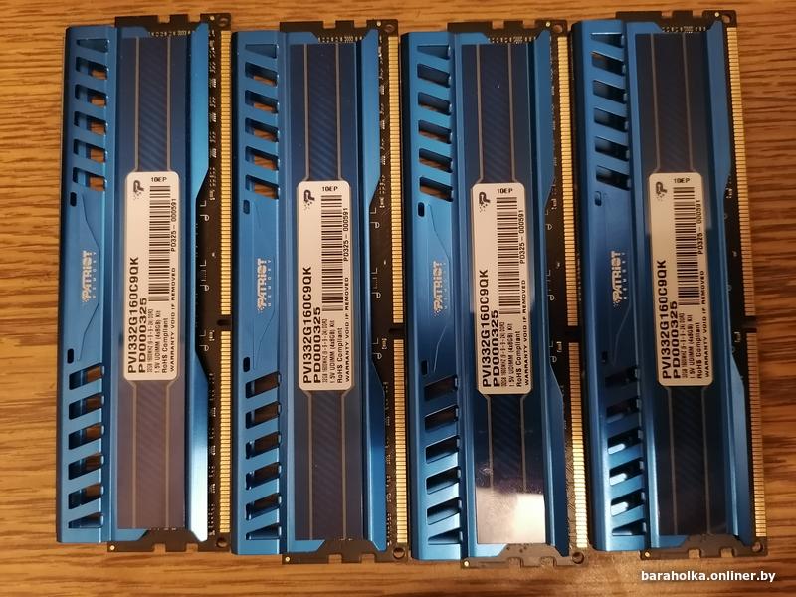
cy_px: 298
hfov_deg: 65.3
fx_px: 621
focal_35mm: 27
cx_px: 398
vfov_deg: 51.4
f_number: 1.8
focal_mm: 5.3
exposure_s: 1/20
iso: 640
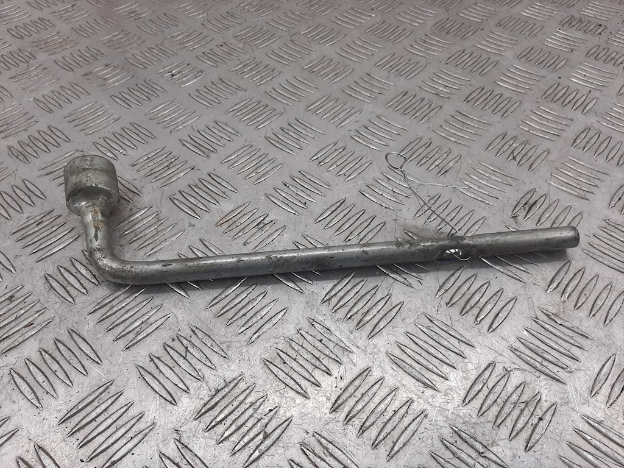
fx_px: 469
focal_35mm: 26
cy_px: 234
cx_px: 312
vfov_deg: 53.1
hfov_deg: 67.3
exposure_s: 1/200
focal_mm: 3.93
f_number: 1.7
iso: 40
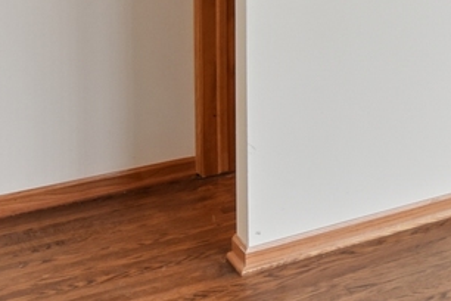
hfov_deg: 20.1
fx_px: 927
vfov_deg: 16.8
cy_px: -145
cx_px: 805
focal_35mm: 74
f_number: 8
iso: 400
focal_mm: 14
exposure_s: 1/40
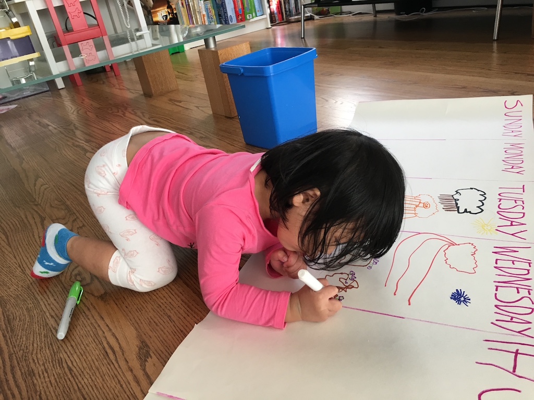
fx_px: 447
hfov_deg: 61.7
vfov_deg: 48.2
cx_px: 267
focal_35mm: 29
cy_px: 200
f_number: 2.2
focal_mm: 4.15
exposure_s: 1/30
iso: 40
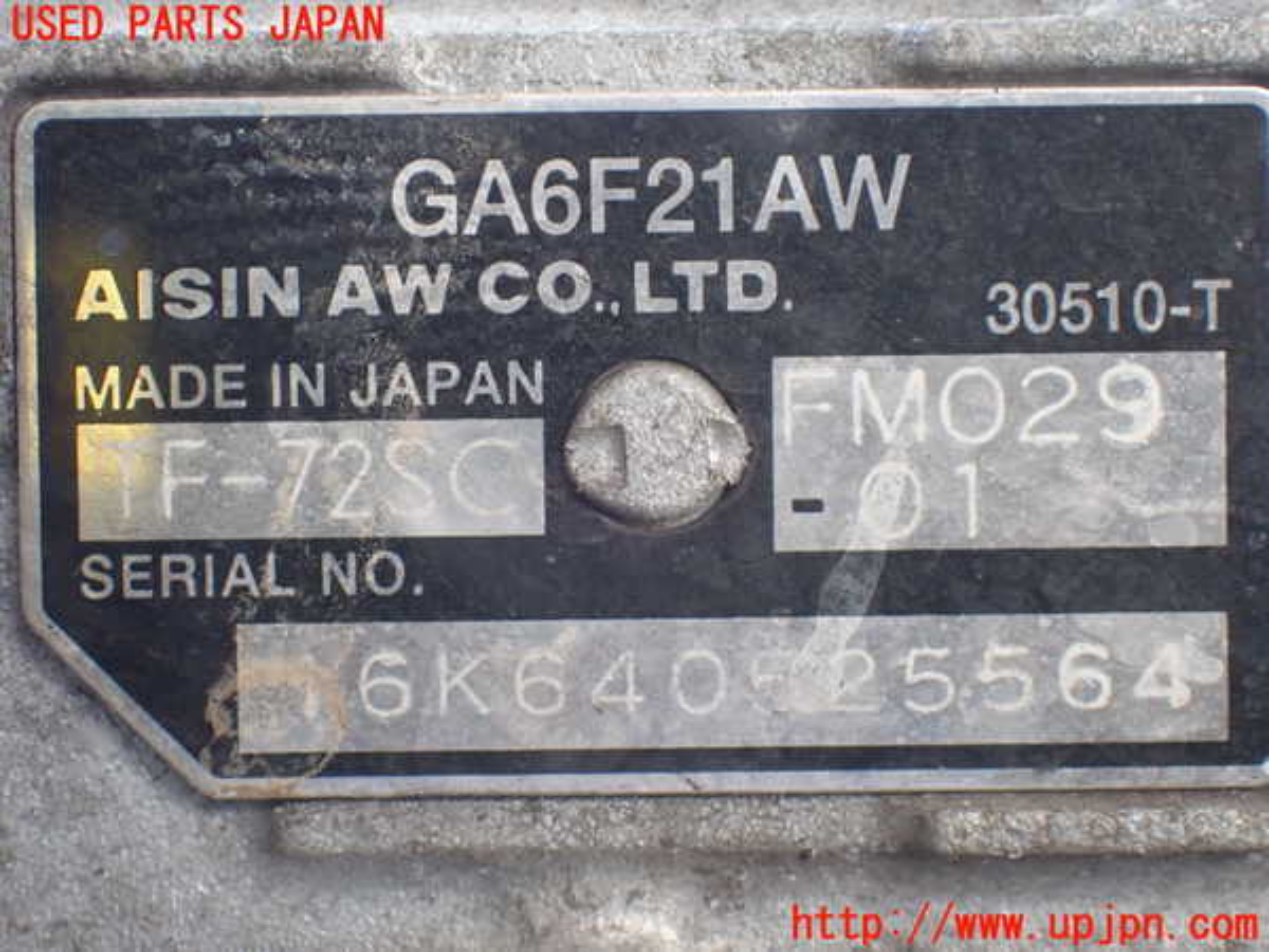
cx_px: 634
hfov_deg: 20.9
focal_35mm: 94
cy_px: 476
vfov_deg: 15.7
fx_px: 3446
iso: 800
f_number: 4.7
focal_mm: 16.79
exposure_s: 1/100
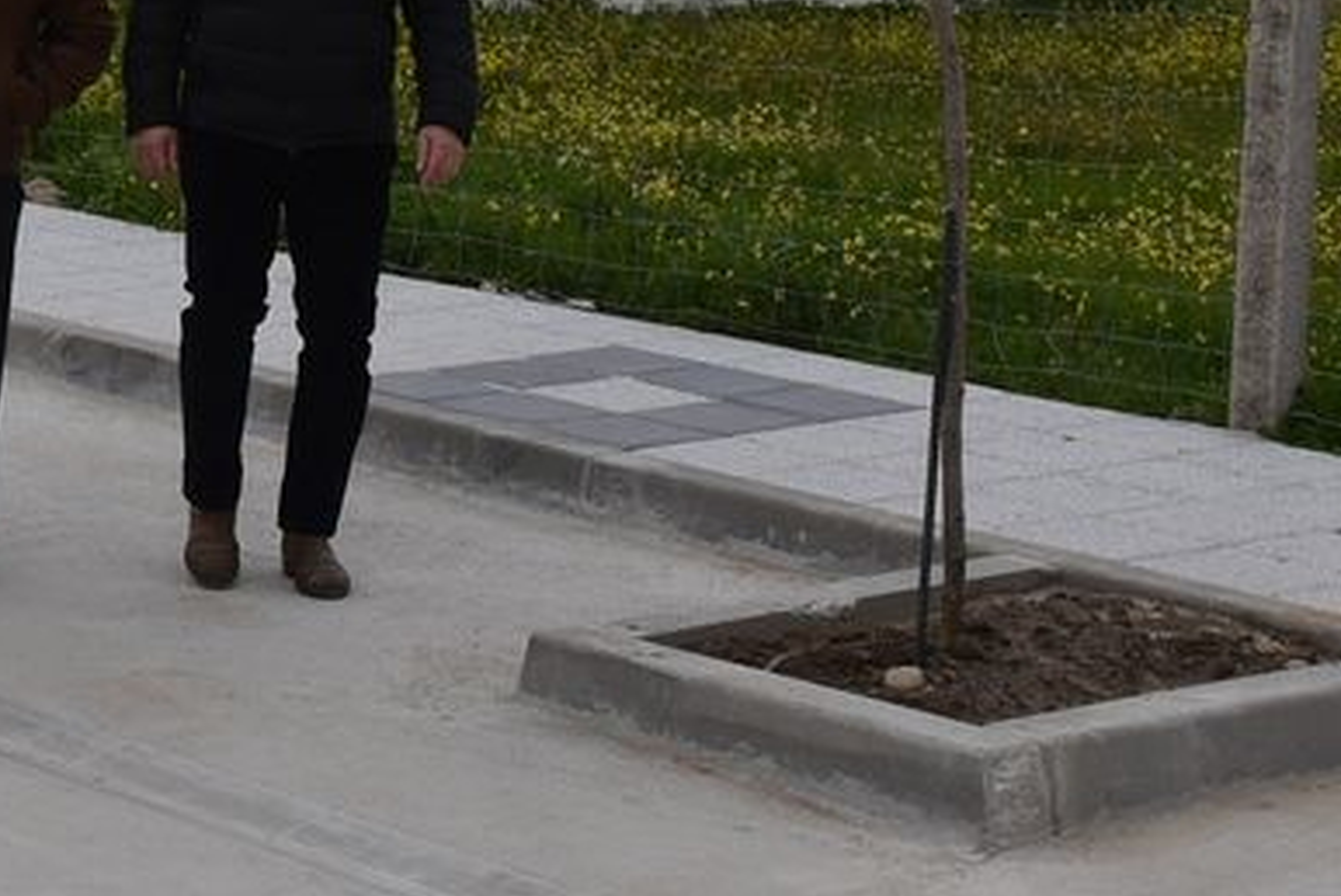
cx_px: -518
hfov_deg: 16.9
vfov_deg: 12.0
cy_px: -205
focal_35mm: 112
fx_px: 4175
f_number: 8
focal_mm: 24
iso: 400
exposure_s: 1/250
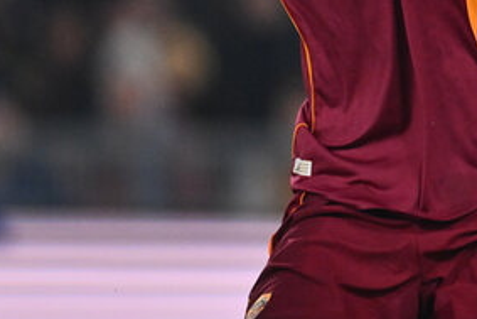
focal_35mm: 1446
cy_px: -100
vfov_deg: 1.0
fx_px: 19168
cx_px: 747
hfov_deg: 1.4
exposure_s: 1/2000
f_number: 3.2
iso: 1600
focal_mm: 400
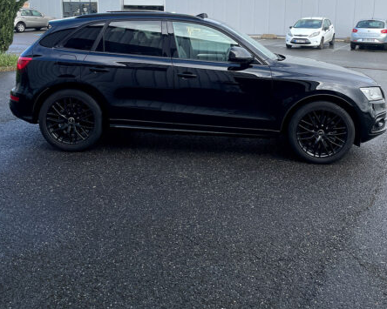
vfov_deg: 39.8
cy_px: 71
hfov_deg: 50.3
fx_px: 412
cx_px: 204
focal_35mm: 36
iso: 32
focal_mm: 4.2
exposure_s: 1/1984
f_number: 1.6
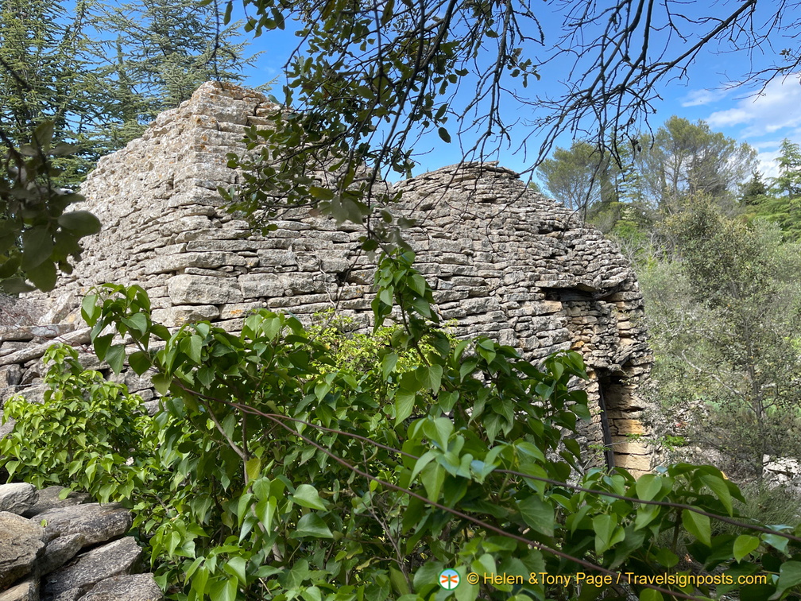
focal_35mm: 26
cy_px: 300
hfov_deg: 67.3
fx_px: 602
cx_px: 400
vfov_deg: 53.1
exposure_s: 1/1534
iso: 50
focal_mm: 5.1
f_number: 1.6
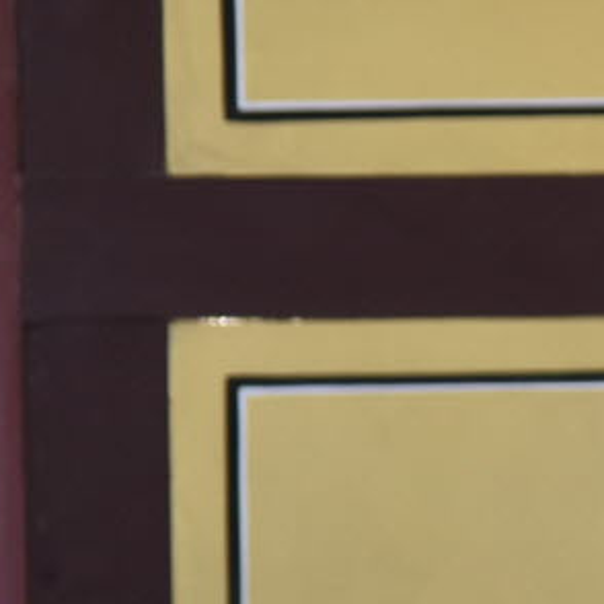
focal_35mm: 659
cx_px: 1381
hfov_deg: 2.6
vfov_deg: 2.7
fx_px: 13009
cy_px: 278
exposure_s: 1/125
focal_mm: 95
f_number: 4.5
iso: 800
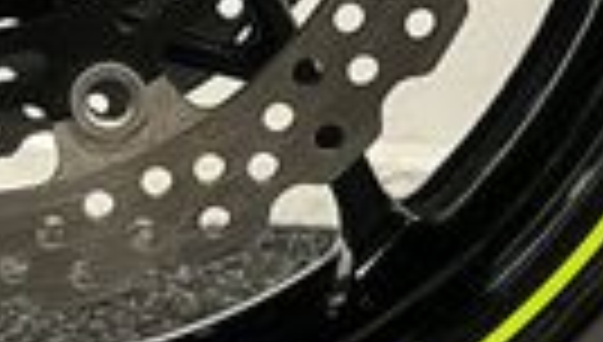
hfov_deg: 15.3
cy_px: -306
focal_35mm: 135
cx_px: -112
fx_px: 2163
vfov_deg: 8.6
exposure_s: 1/50
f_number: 1.6
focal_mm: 5.1
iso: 500
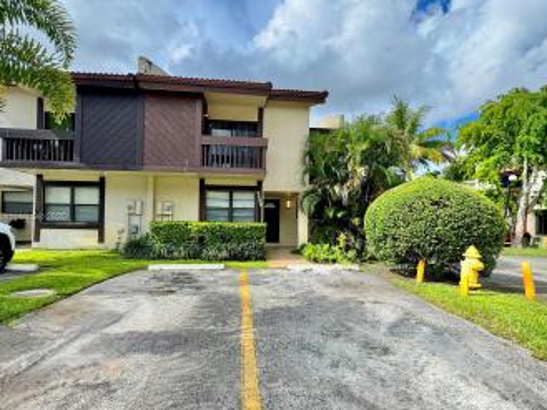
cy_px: 217
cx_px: 266
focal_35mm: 17
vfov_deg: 74.7
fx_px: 269
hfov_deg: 91.0
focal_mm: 2.22
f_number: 2.2
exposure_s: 1/858
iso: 40
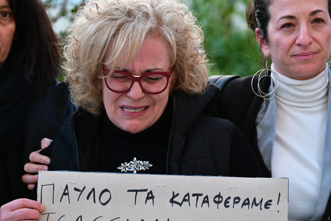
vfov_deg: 6.9
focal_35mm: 200
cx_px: 166
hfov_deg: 10.3
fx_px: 1839
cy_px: 110
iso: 8000
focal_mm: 200
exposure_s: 1/400
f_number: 7.1
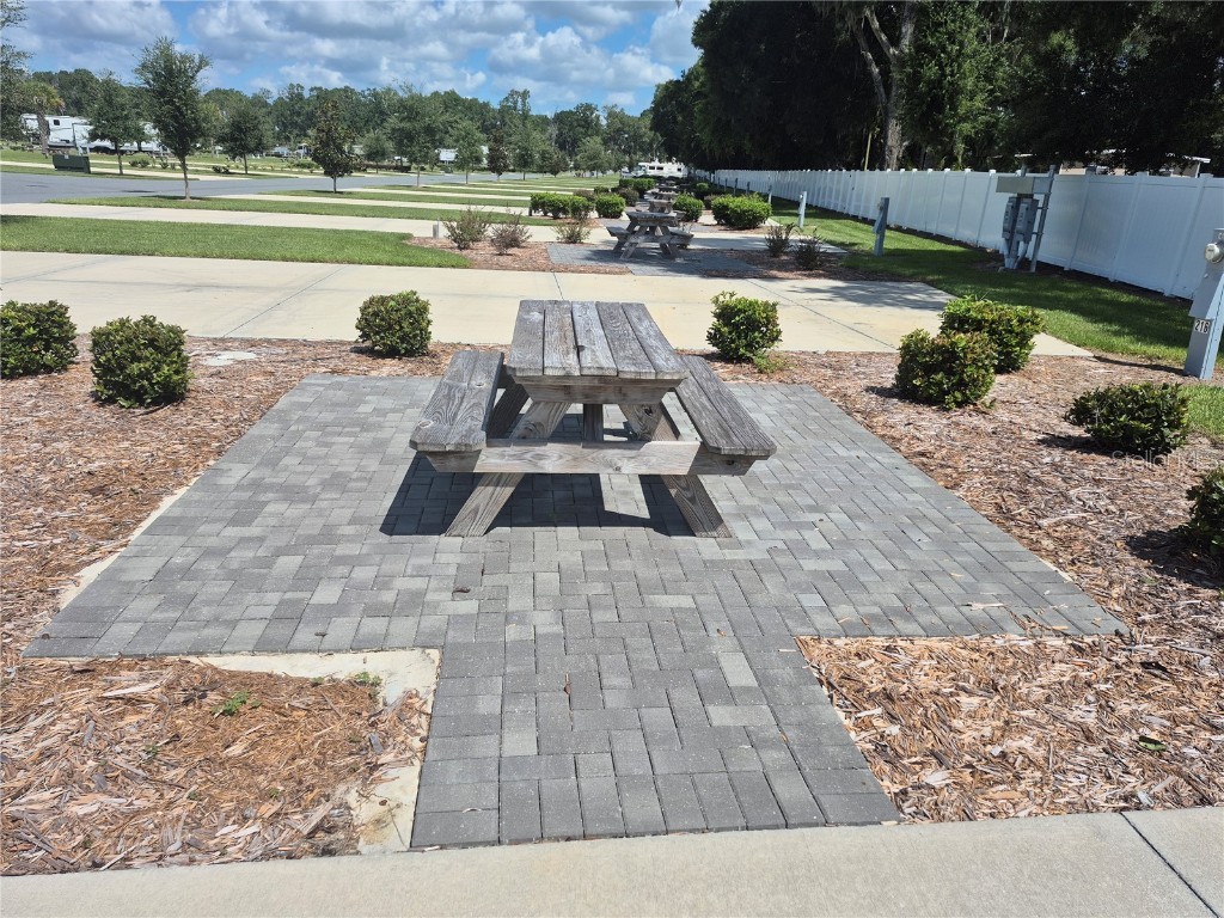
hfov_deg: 73.9
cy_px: 459
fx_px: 813
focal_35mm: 23
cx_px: 612
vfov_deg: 58.9
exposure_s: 1/2496
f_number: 1.8
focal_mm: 5.4
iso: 25
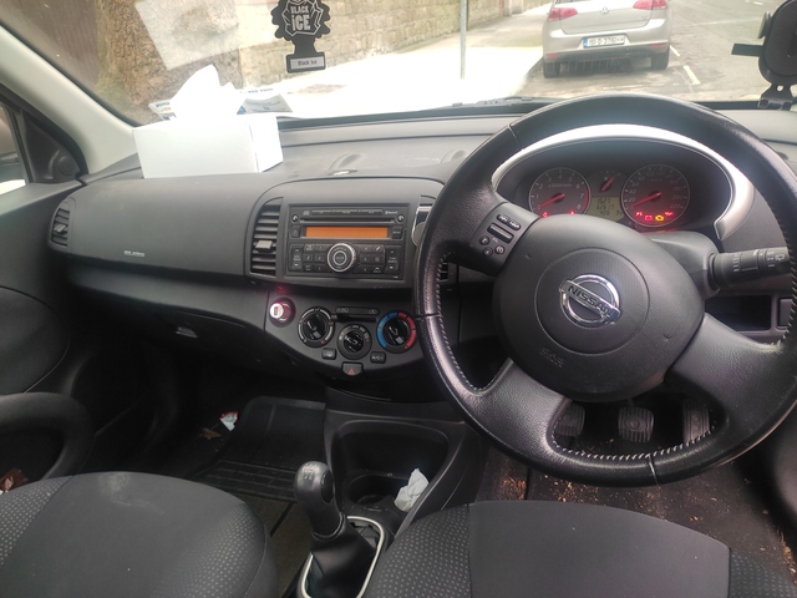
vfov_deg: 53.1
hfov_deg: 67.3
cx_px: 398
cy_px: 299
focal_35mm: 26
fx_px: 599
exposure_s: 1/33
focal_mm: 4.74
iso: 469
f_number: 1.79
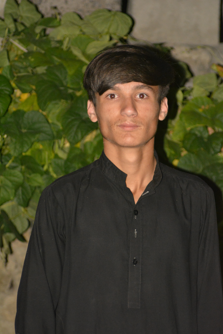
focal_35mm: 196
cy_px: 166
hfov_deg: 7.0
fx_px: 1821
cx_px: 111
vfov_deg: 10.5
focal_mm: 130
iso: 3200
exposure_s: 1/60
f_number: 5.6
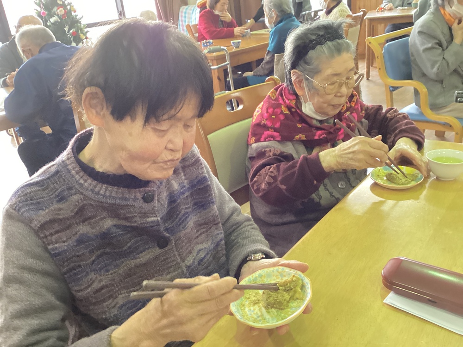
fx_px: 415
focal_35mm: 31
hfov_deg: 58.4
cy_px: 174
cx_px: 232
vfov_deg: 45.4
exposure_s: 1/60
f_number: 2.4
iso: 400
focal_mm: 3.3
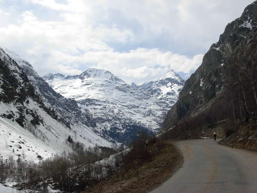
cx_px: 128
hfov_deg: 49.0
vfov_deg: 37.7
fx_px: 282
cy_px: 96
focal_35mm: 38
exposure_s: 1/1448
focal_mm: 6.3
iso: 79
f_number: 4.9
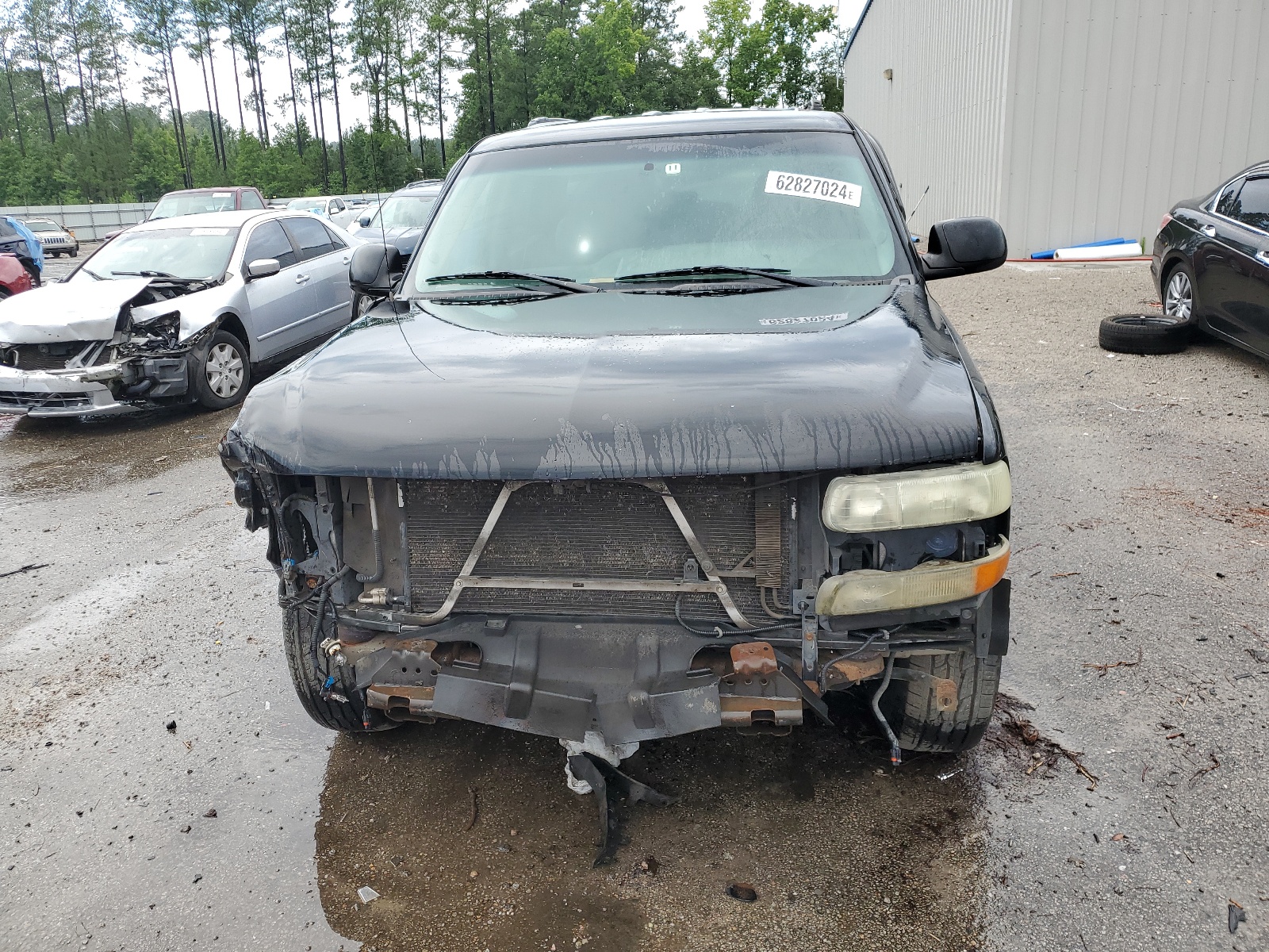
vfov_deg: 53.1
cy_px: 476
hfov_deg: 67.3
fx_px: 953
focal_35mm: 26
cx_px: 634
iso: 50
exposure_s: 1/833
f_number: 1.5
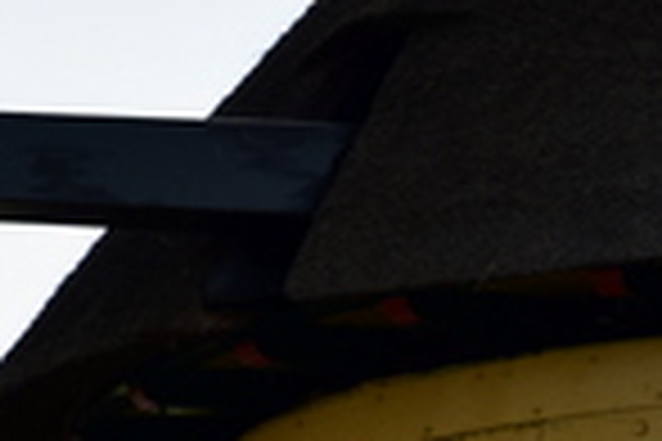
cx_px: 1270
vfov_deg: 1.6
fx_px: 15771
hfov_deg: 2.4
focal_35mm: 858
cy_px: 256
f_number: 9
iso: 125
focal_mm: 105
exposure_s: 1/125
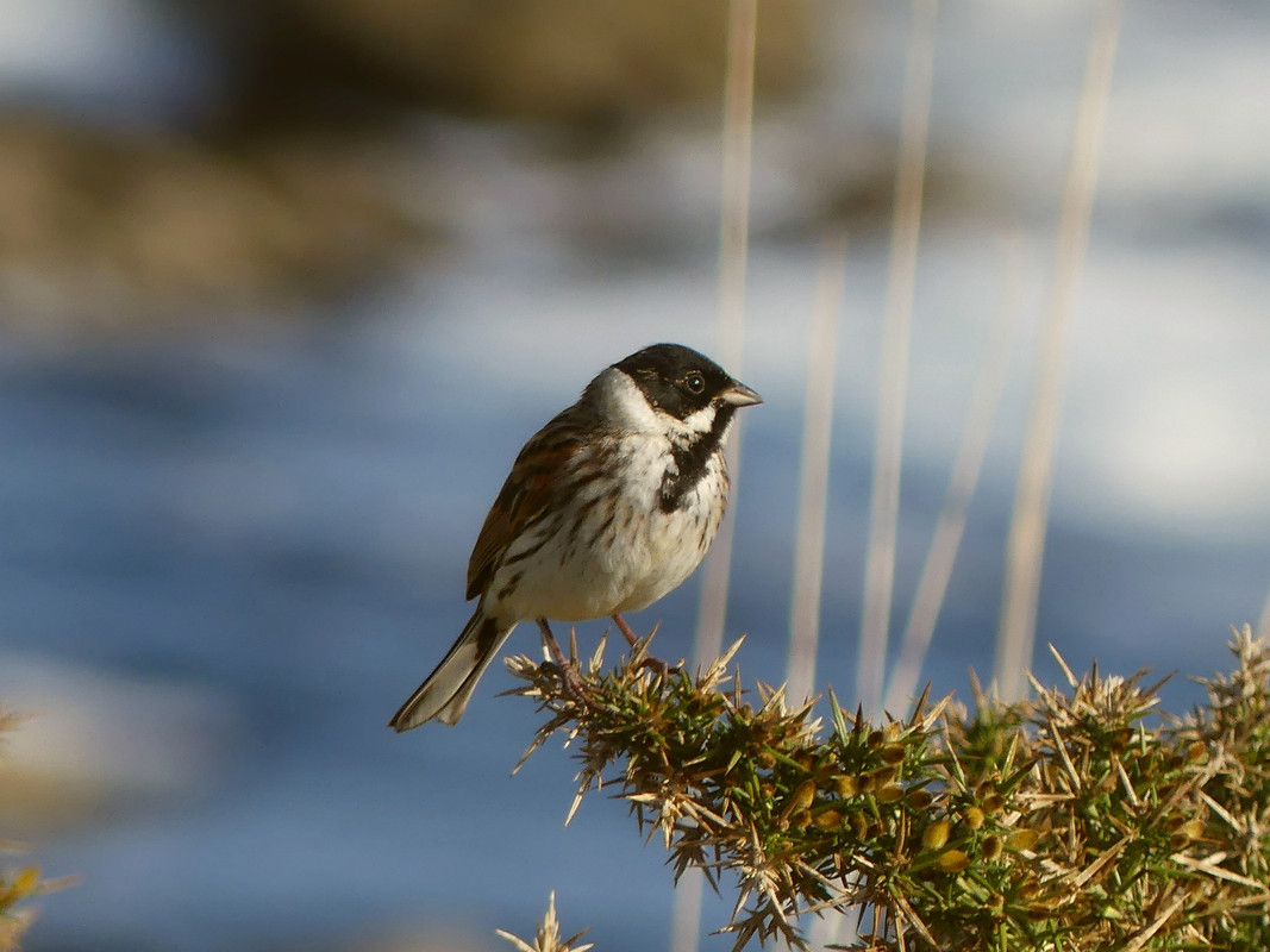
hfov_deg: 1.7
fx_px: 44021
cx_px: 635
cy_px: 476
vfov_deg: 1.2
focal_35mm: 1200
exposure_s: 1/800
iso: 100
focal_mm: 108
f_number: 4
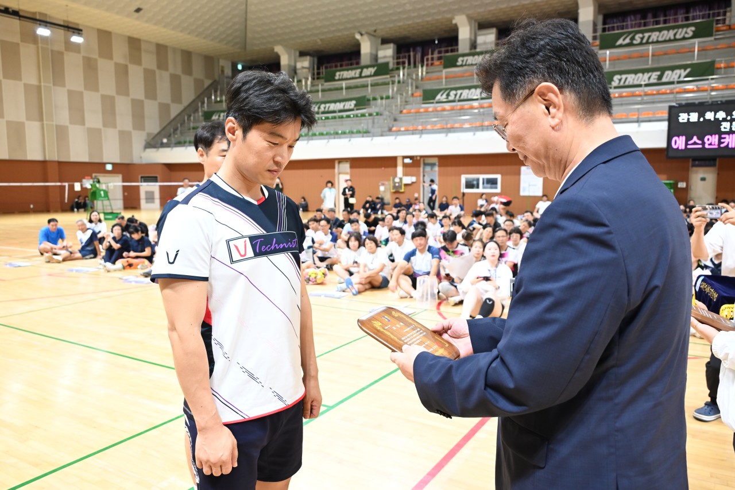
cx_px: 368
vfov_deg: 45.7
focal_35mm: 28
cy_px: 245
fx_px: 582
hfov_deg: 64.6
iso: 2000
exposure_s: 1/160
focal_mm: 28.5
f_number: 5
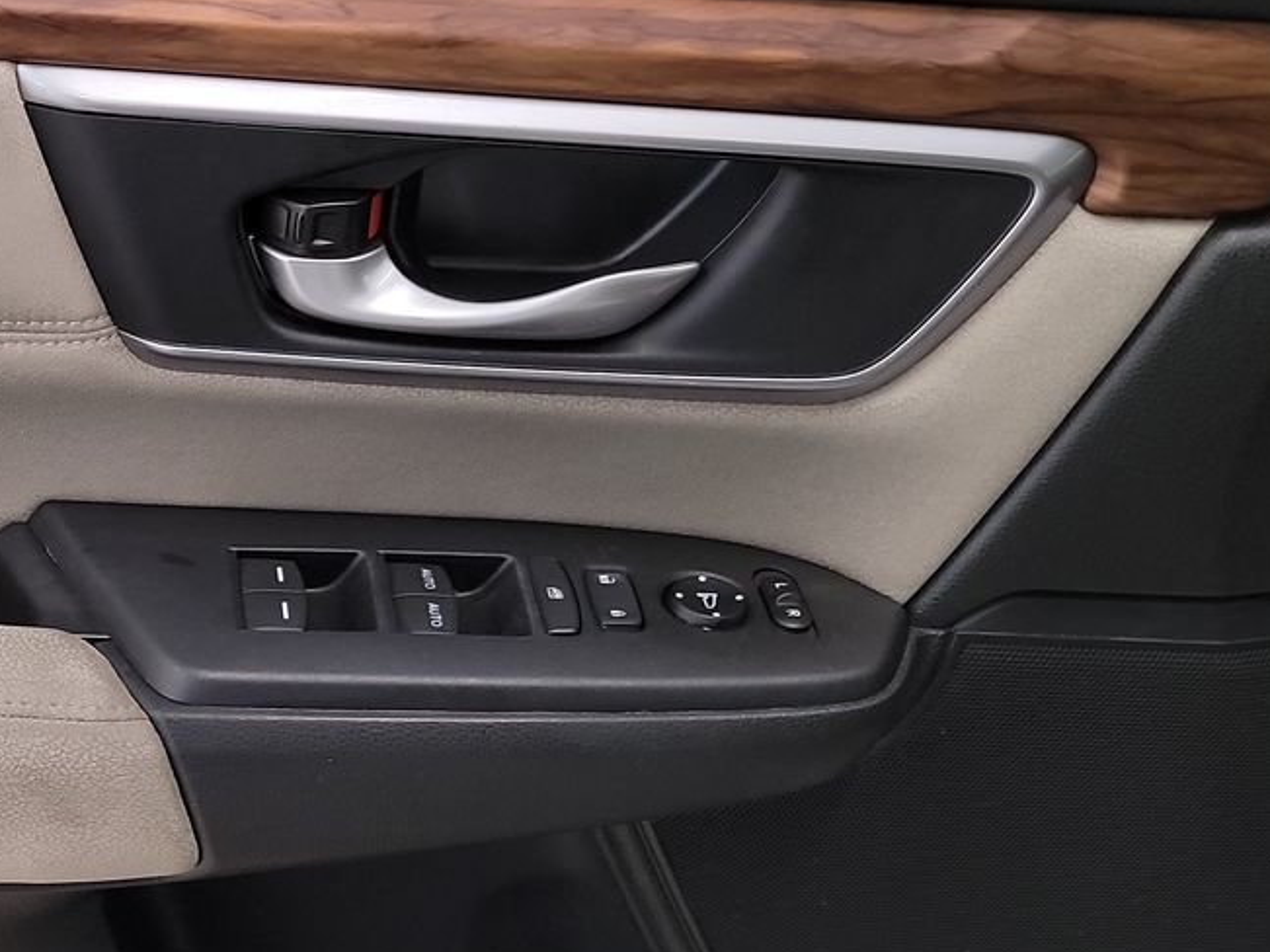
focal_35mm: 59
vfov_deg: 24.7
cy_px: 650
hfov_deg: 30.7
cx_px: 49
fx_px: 2164
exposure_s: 1/59
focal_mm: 6.7
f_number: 1.8
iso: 659
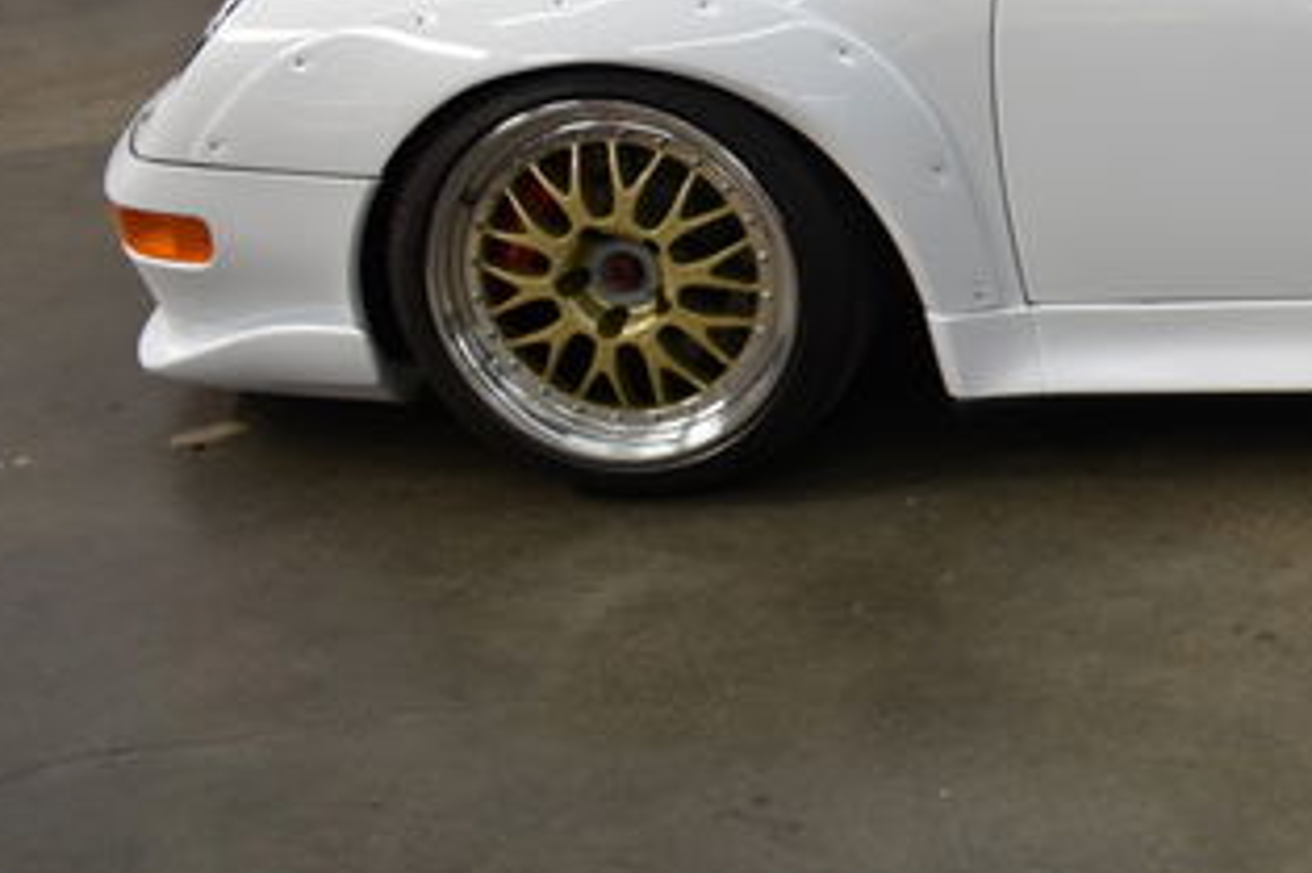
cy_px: 67
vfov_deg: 20.1
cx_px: 1542
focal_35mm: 66
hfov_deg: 27.2
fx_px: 2404
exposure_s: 1/30
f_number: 3.5
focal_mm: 18
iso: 125
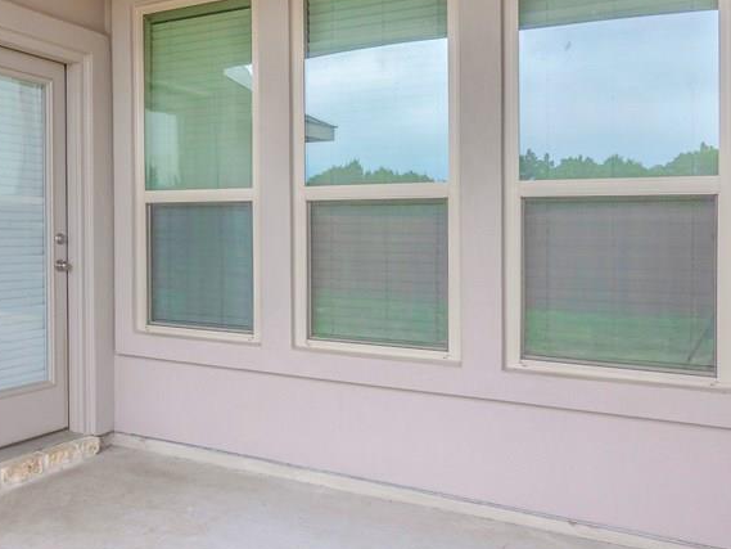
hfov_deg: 50.2
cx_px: 227
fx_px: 760
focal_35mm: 36
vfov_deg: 39.6
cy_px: 237
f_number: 4.5
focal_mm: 10
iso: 500
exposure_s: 1/100
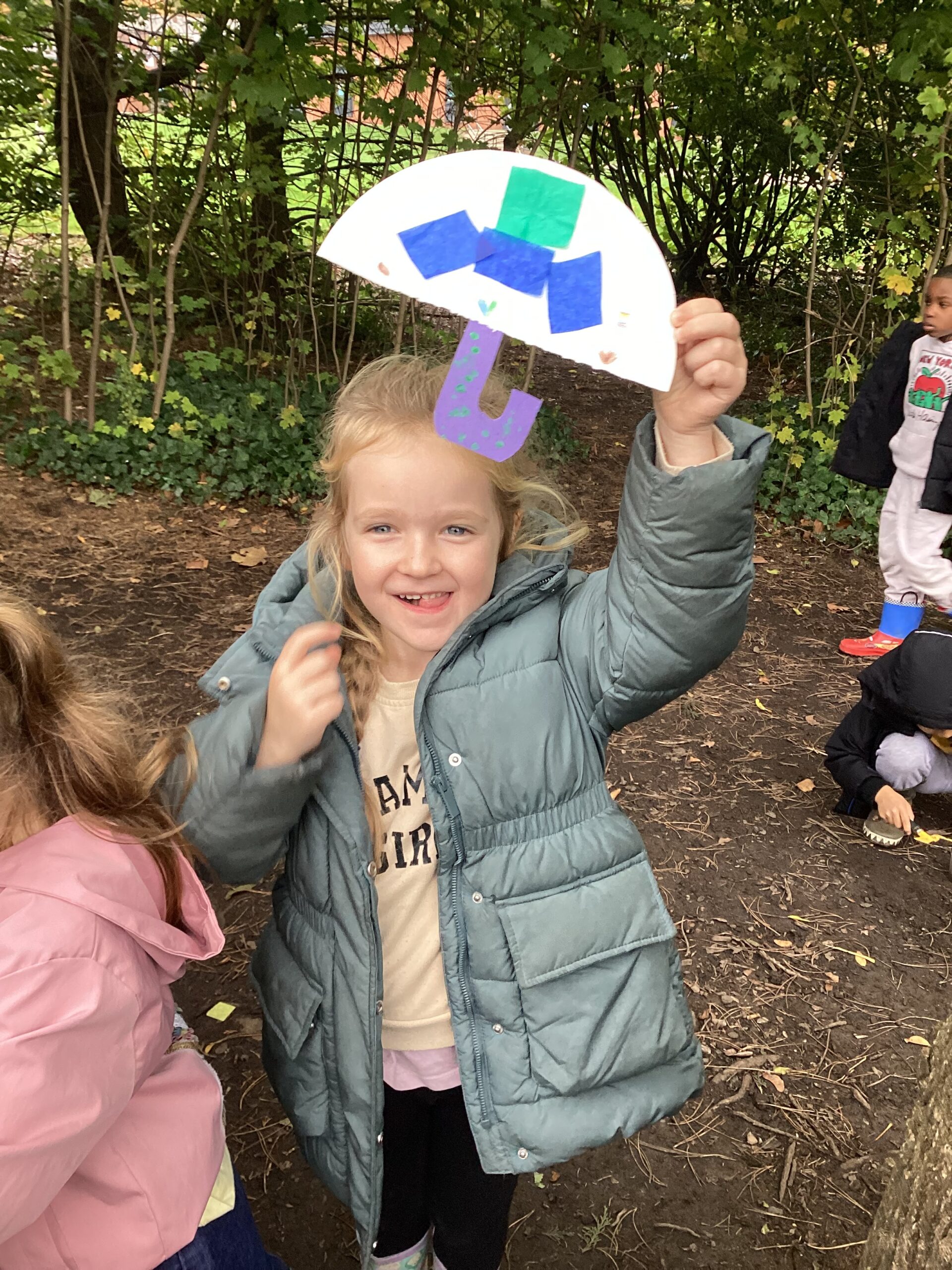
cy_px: 635
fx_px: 1137
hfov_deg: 45.4
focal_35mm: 31
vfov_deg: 58.4
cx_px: 476
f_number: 2.4
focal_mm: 3.3
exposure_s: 1/100
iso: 80
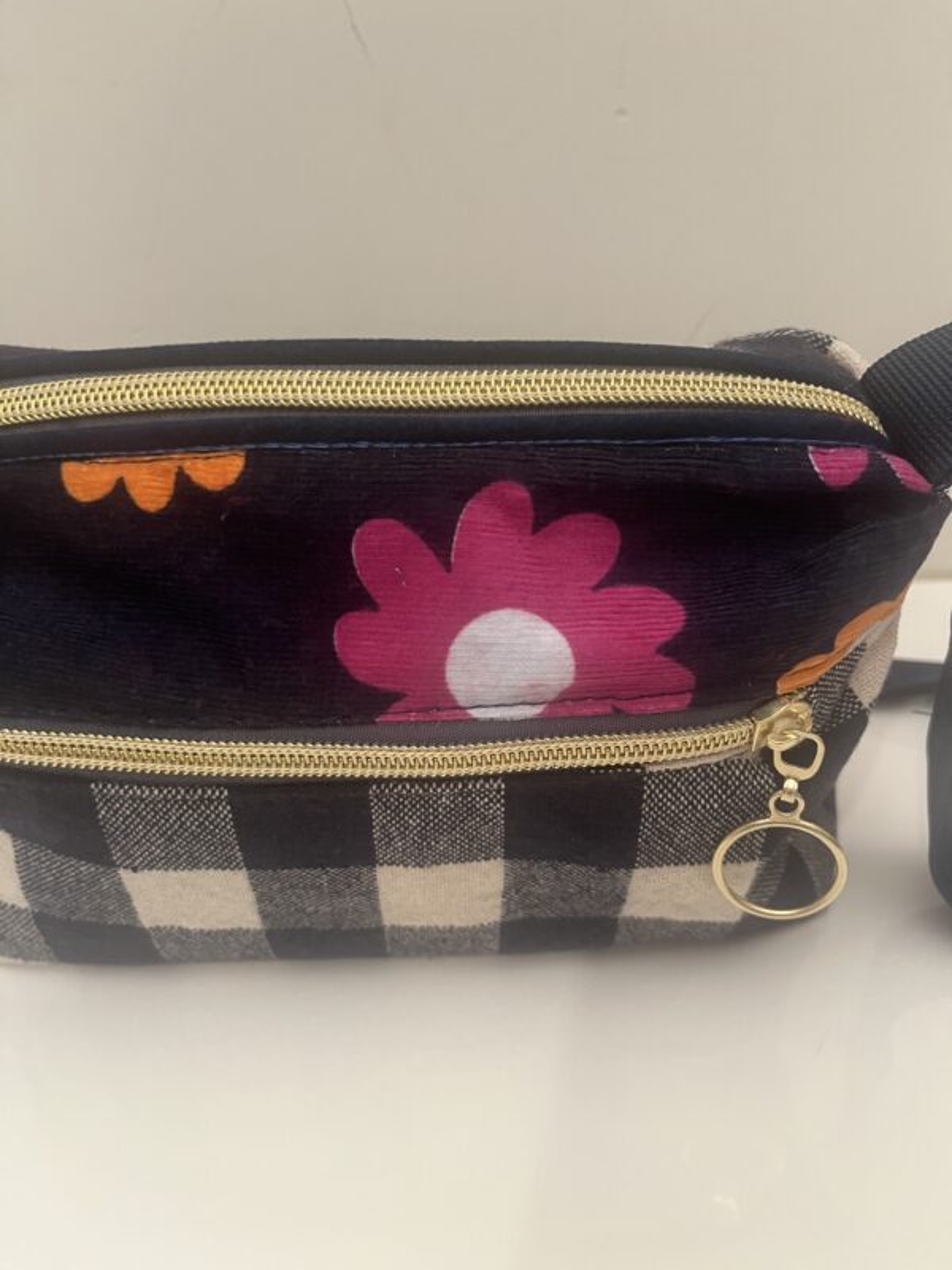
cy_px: 635
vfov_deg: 67.3
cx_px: 476
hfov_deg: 53.1
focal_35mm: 26
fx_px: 953
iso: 250
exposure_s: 1/50
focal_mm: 5.1
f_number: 1.6
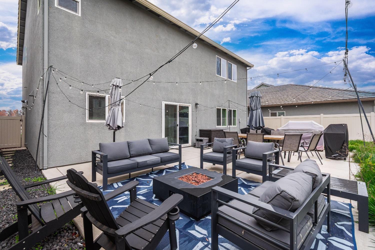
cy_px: 125
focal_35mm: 15
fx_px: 156
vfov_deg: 77.3
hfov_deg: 100.4
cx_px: 188
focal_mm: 10
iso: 250
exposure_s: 1/200
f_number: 6.3
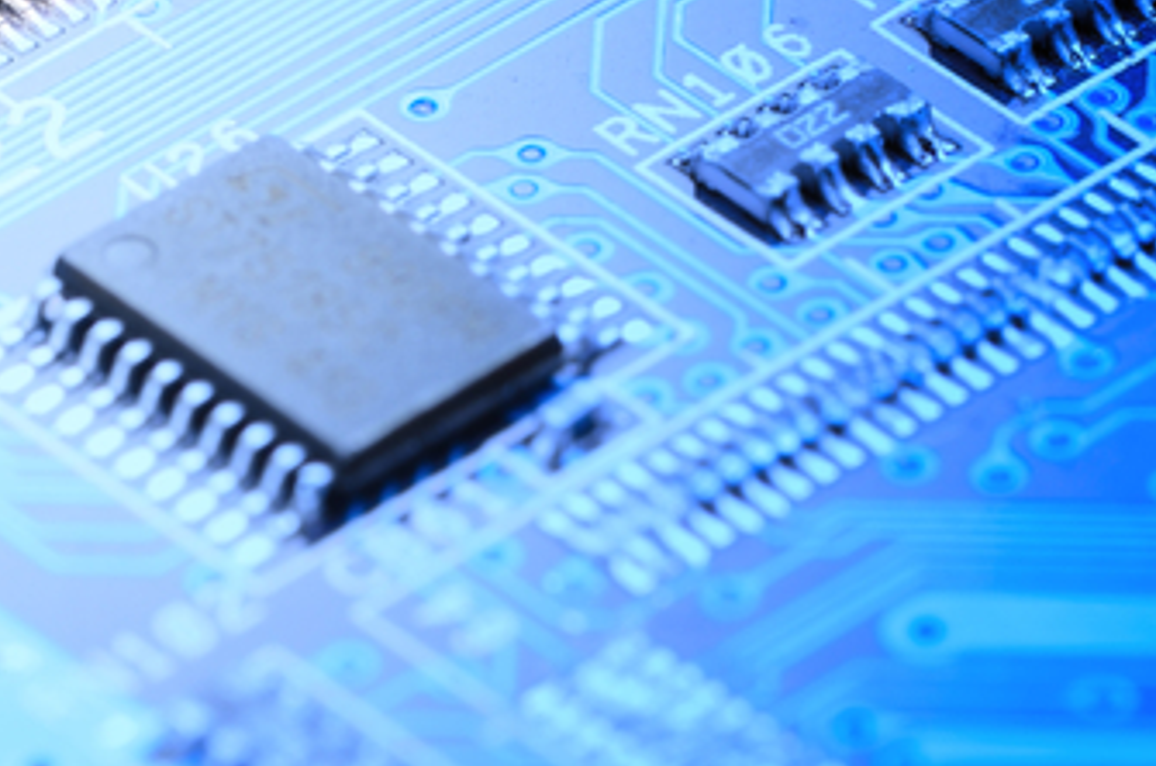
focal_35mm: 403
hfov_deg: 5.1
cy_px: -221
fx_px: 12916
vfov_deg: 3.4
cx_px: 423
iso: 100
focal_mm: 90
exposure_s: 1/125
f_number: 13
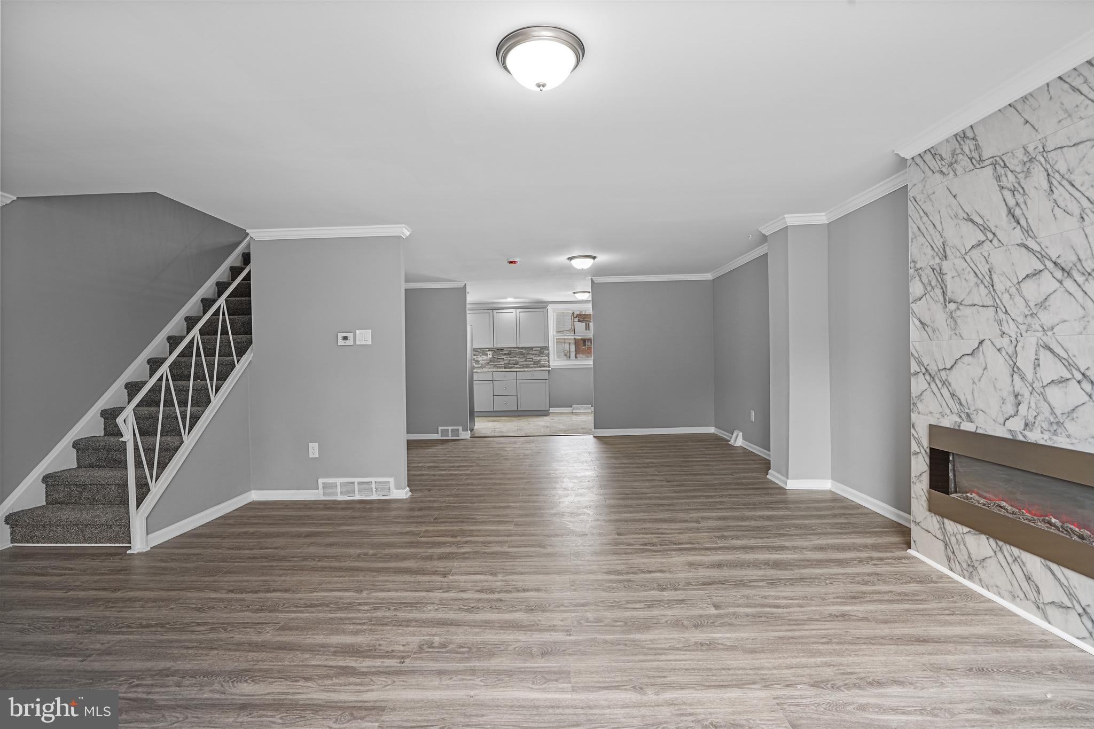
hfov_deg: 96.7
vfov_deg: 73.7
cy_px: 364
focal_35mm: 16
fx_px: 486
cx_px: 547
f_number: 9
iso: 250
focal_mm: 16
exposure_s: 1/4
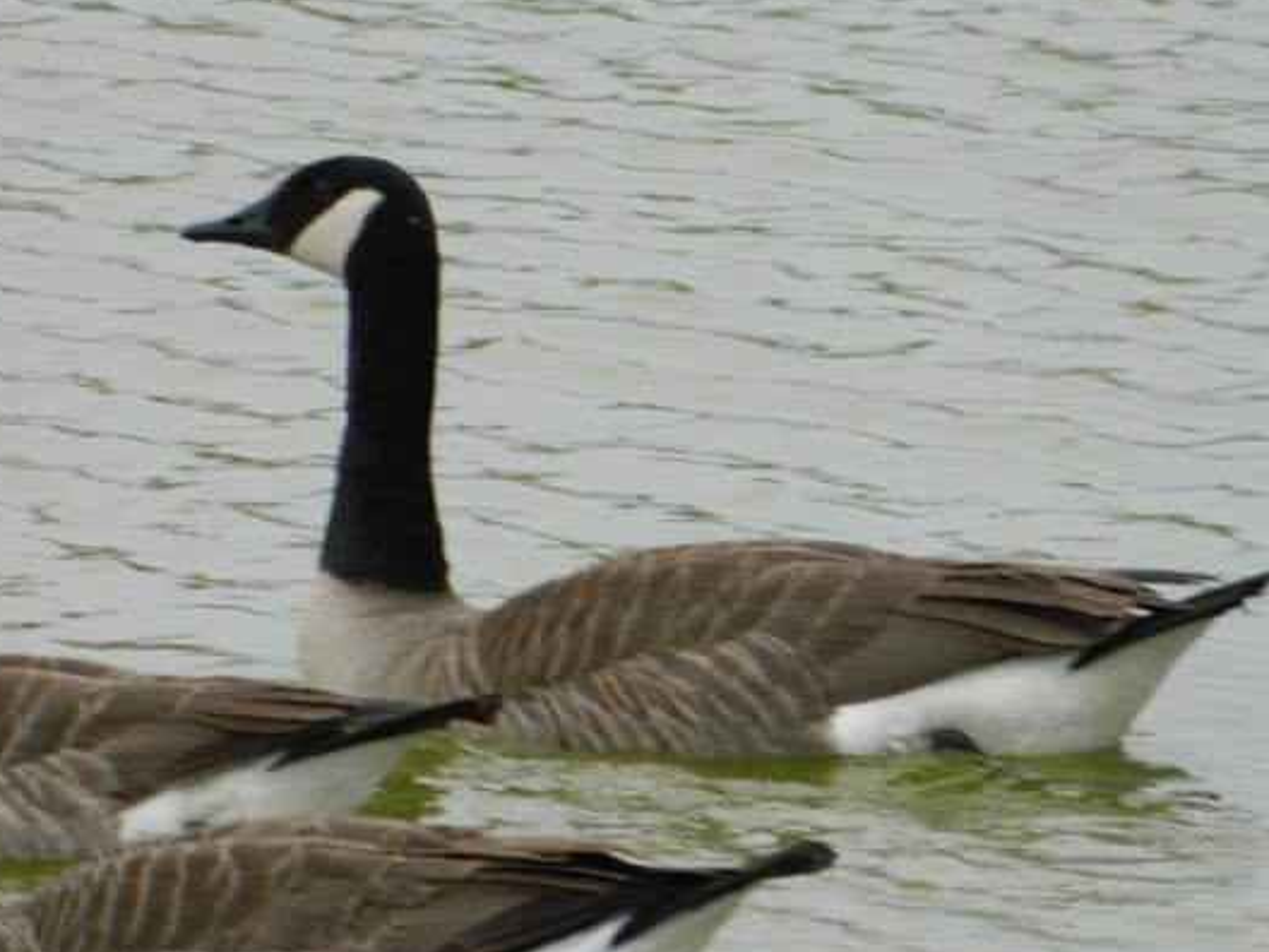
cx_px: 348
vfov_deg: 1.9
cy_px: 474
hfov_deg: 2.5
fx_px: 29181
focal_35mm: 796
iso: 180
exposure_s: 1/500
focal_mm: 94.5
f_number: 5.8
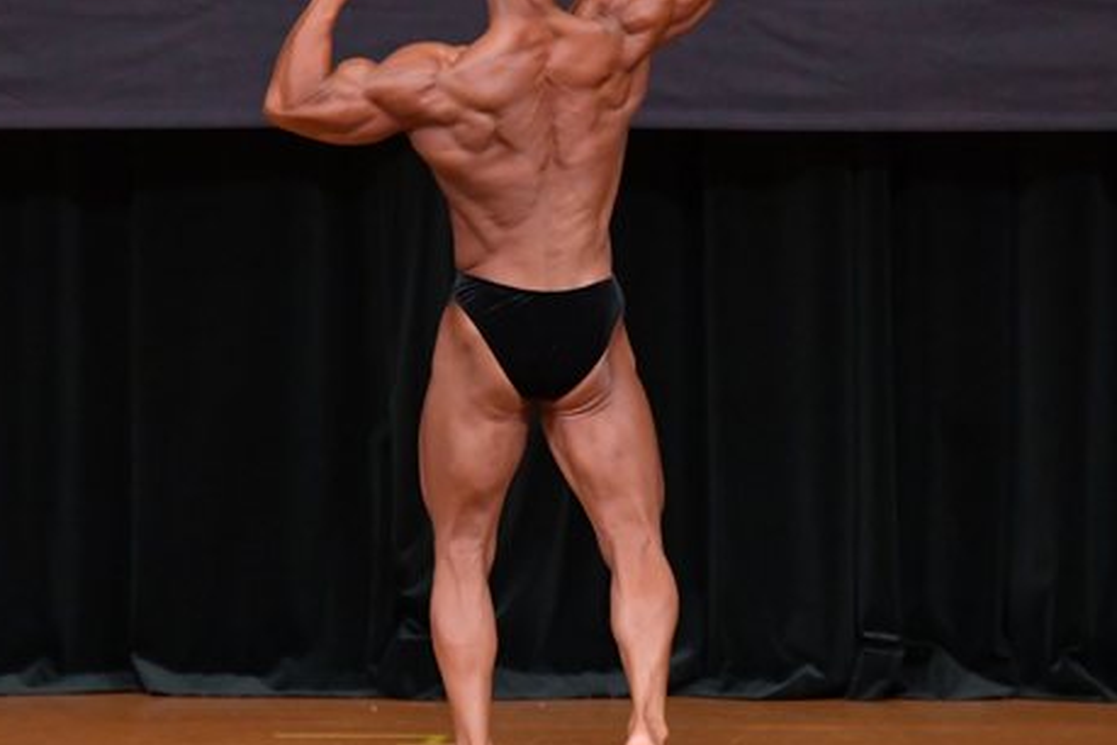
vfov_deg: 3.2
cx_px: 522
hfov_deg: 4.8
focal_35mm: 430
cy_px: 273
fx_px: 13341
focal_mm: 170
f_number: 5.6
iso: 4000
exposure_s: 1/400
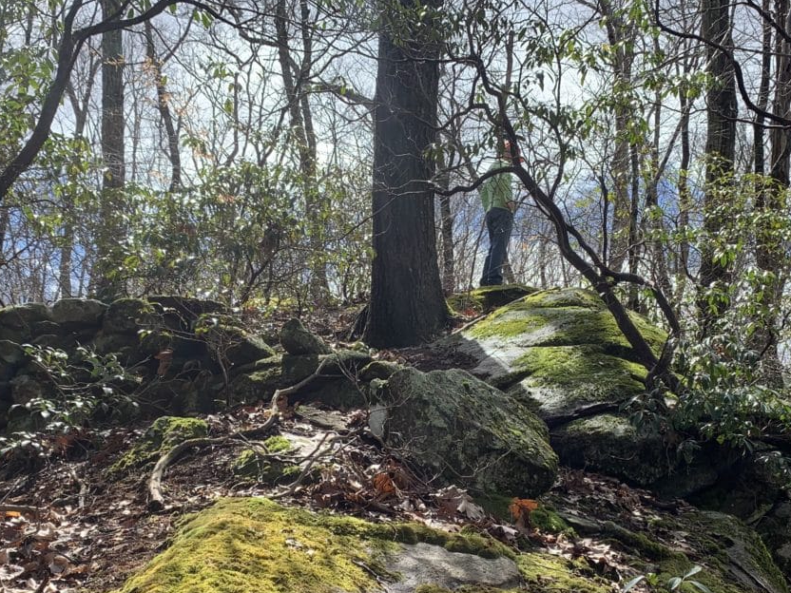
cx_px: 416
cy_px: 450
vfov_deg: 29.7
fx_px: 1097
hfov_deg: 39.6
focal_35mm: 48
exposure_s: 1/962
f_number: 1.8
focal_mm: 4.25
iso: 25
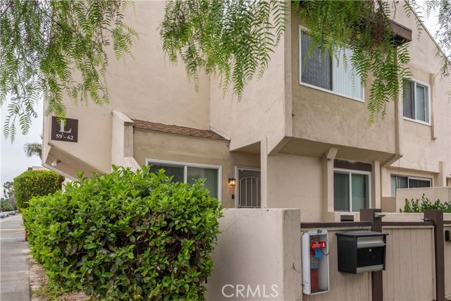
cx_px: 226
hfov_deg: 73.7
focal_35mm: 24
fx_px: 301
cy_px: 150
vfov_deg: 53.2
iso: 200
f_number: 7.1
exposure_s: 1/100
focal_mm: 24
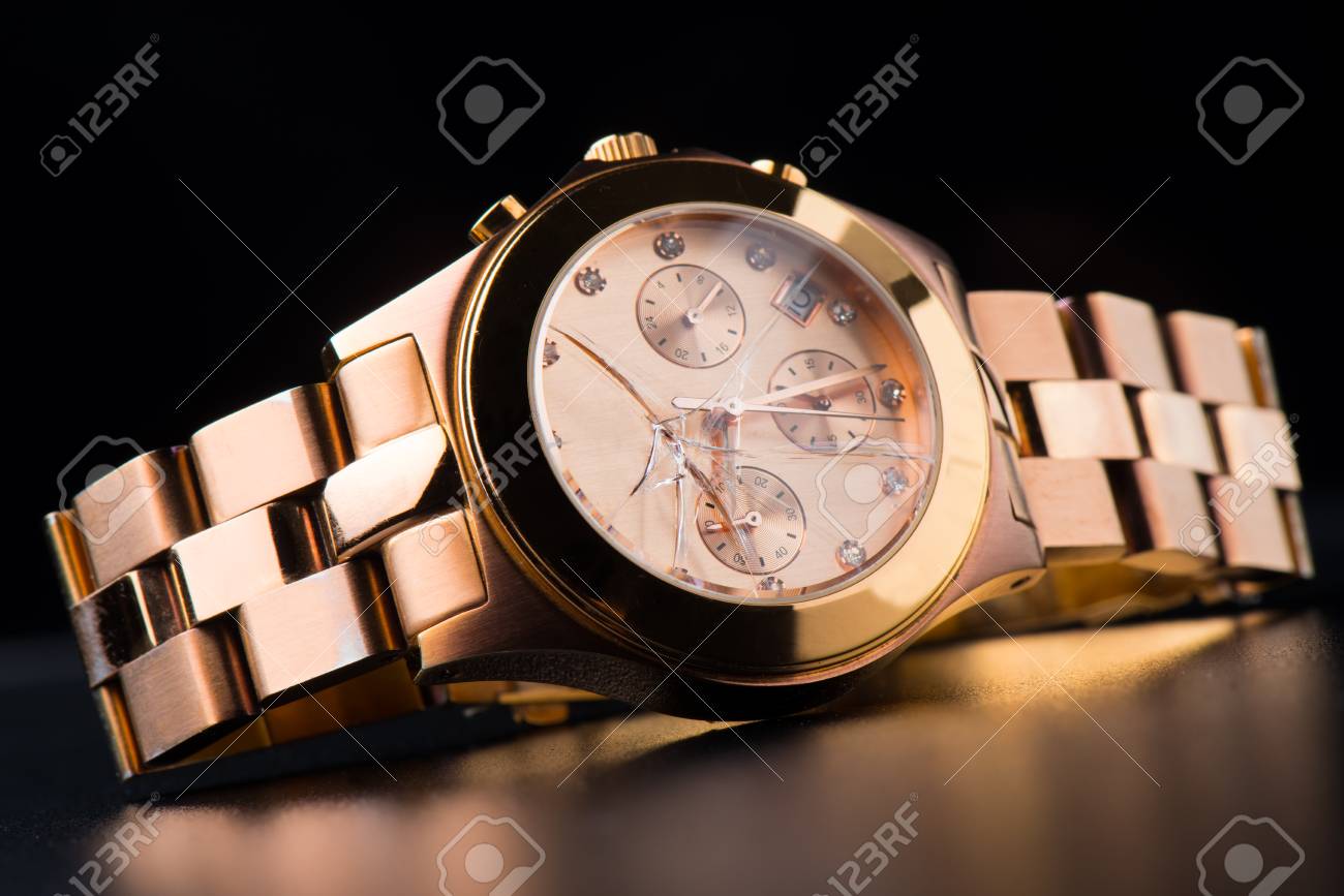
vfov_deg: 13.0
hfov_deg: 19.5
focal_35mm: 105
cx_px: 672
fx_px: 3920
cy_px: 448
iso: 200
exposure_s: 1/200
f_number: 20
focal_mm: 105
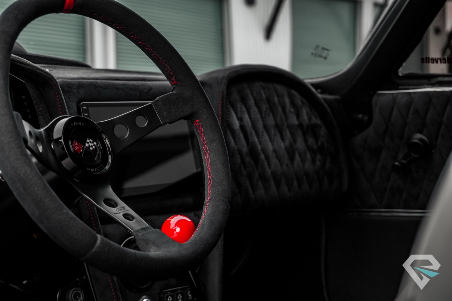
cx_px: 226
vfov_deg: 18.2
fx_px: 941
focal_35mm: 75
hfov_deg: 27.0
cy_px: 150
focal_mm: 50
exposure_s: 1/80
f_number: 5.6
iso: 640
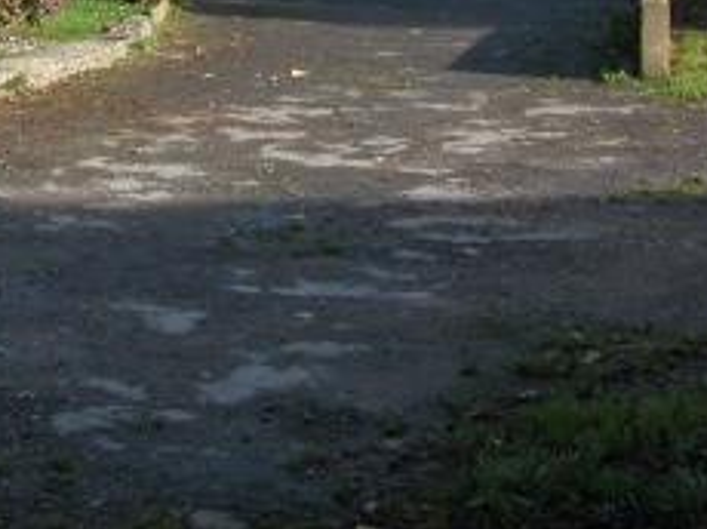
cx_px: 172
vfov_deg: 13.6
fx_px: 2122
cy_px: -200
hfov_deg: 18.8
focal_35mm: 104
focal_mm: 8.9
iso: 100
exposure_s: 1/173
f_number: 5
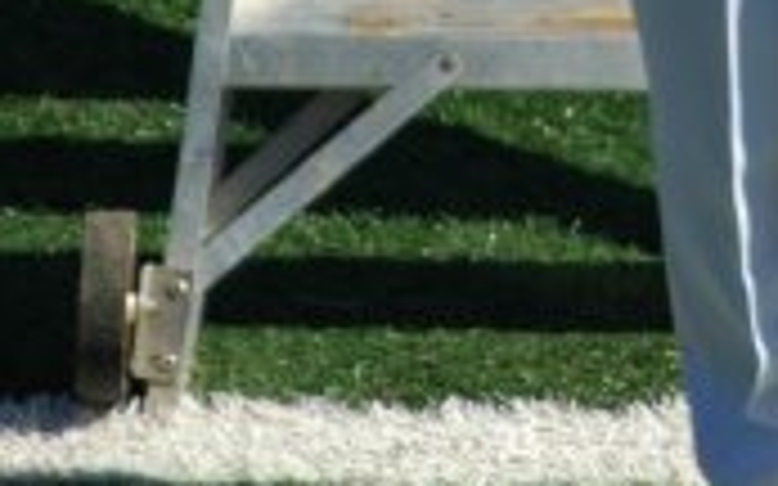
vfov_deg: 0.6
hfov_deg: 1.0
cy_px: -684
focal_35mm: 2123
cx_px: 888
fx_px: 44999
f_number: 6.3
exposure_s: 1/800
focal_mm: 400
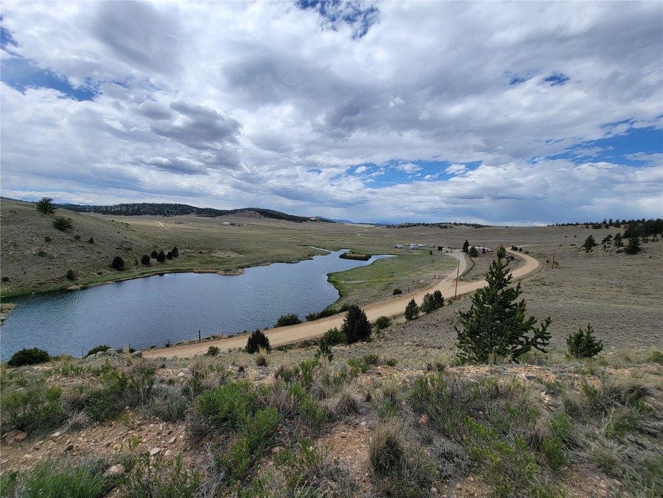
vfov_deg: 89.9
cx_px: 332
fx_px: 249
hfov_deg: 106.2
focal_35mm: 13
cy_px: 249
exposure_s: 1/2812
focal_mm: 2.2
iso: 50
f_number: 2.2
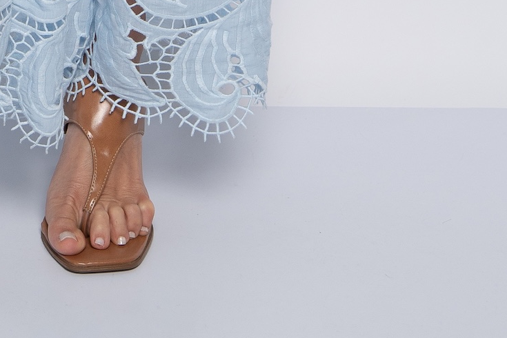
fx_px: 1943
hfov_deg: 14.7
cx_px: 26
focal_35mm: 138
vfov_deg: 9.1
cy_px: -421
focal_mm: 45
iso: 200
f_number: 5
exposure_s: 1/160
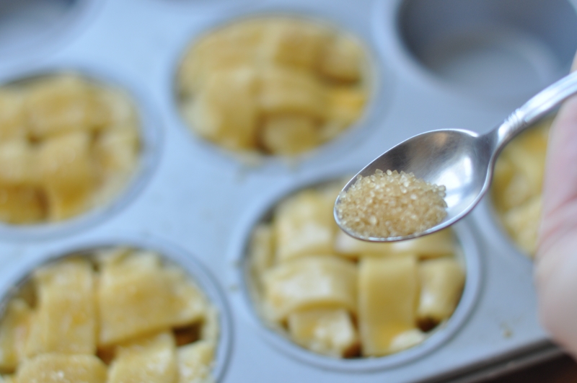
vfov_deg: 18.1
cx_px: 288
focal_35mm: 75
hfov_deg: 27.0
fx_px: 1200
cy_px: 192
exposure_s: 1/125
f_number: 2.2
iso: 320
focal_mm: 50
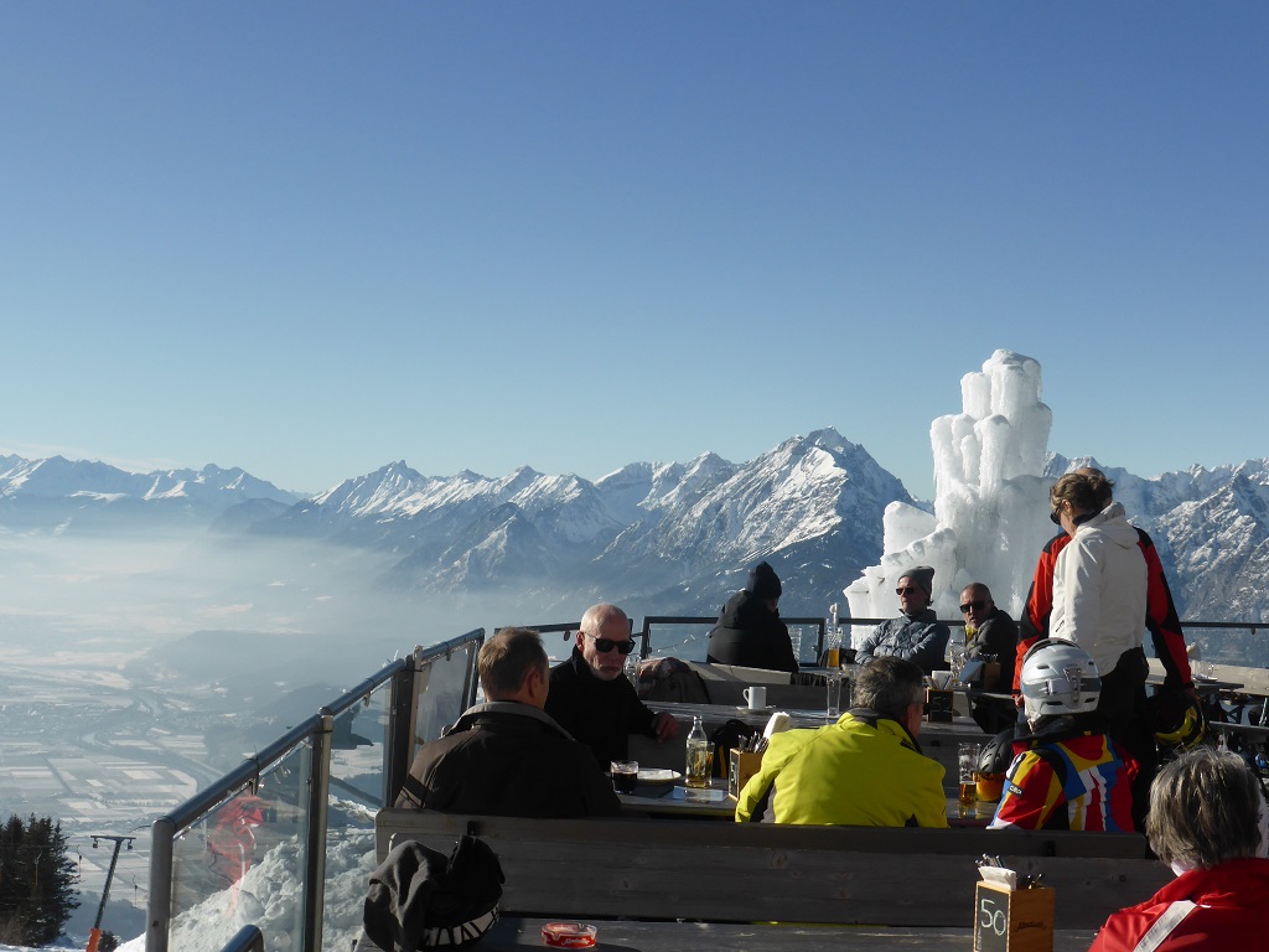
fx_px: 1943
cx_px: 634
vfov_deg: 27.5
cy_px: 476
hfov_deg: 36.2
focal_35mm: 53
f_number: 4.4
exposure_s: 1/1300
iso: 100
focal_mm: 9
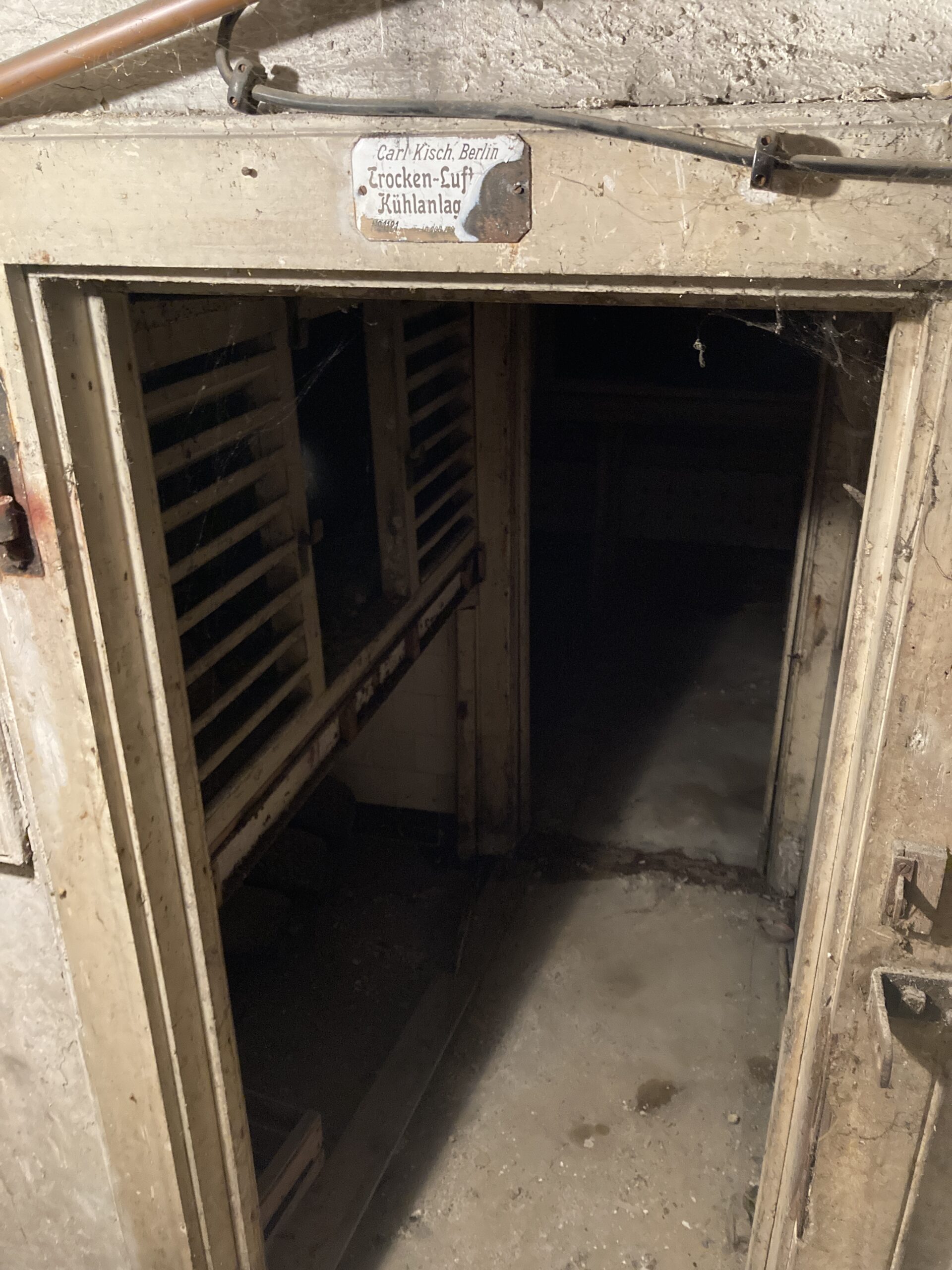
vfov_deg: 63.4
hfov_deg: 49.7
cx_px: 476
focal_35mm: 28
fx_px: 1027
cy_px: 635
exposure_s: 1/25
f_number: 1.8
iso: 500
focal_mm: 3.99
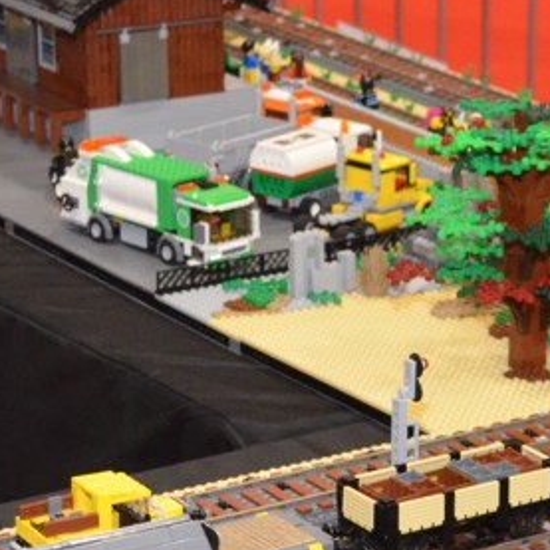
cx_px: 721
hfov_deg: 11.6
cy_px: 574
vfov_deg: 11.7
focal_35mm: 147
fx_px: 2642
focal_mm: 32
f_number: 4.8
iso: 3200
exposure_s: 1/60
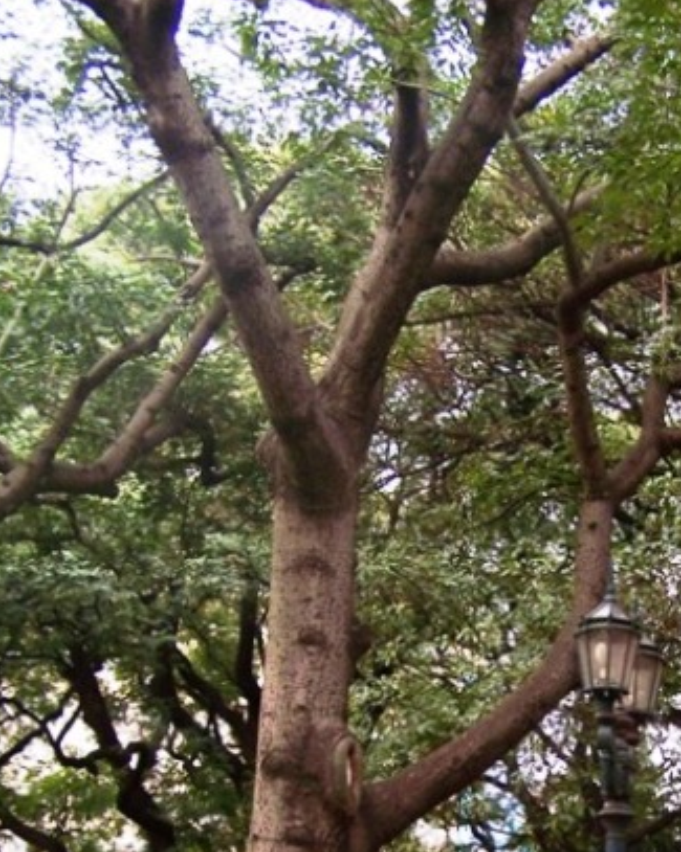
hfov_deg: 22.4
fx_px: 1690
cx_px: 565
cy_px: 727
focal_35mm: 67
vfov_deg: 27.5
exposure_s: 1/60
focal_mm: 6.3
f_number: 2.8
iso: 100
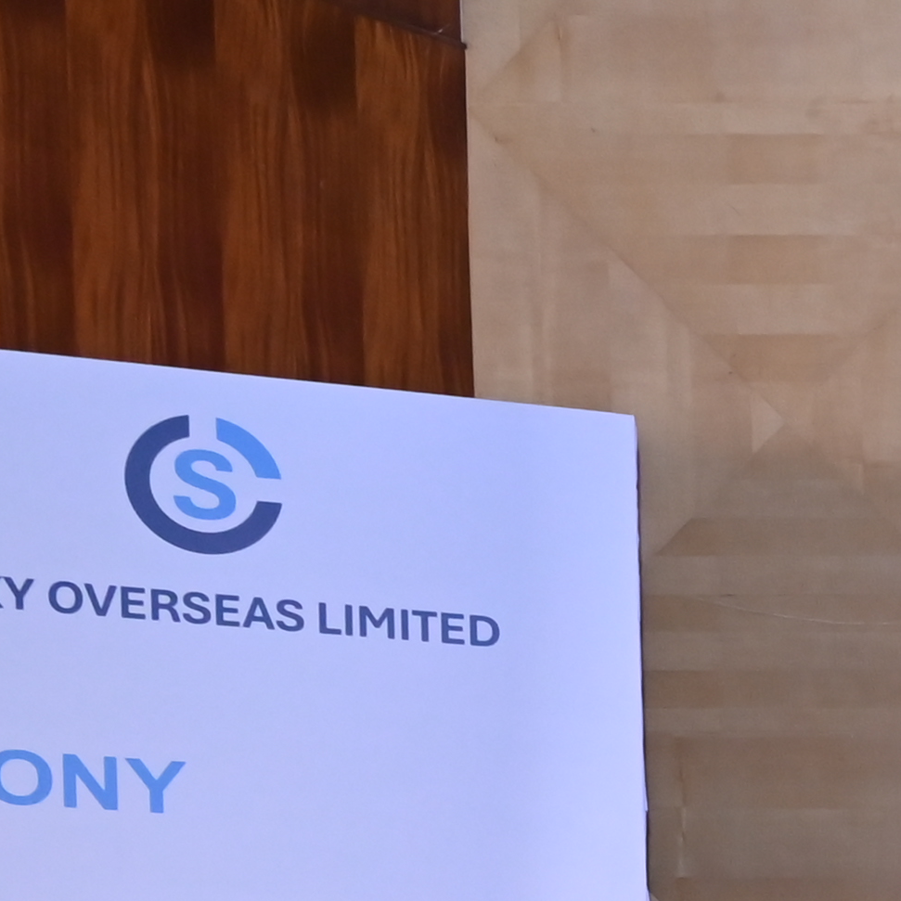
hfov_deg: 10.3
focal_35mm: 137
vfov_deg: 11.6
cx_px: 2456
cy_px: 1737
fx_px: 4034
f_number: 5
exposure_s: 1/125
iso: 1600
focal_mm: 26
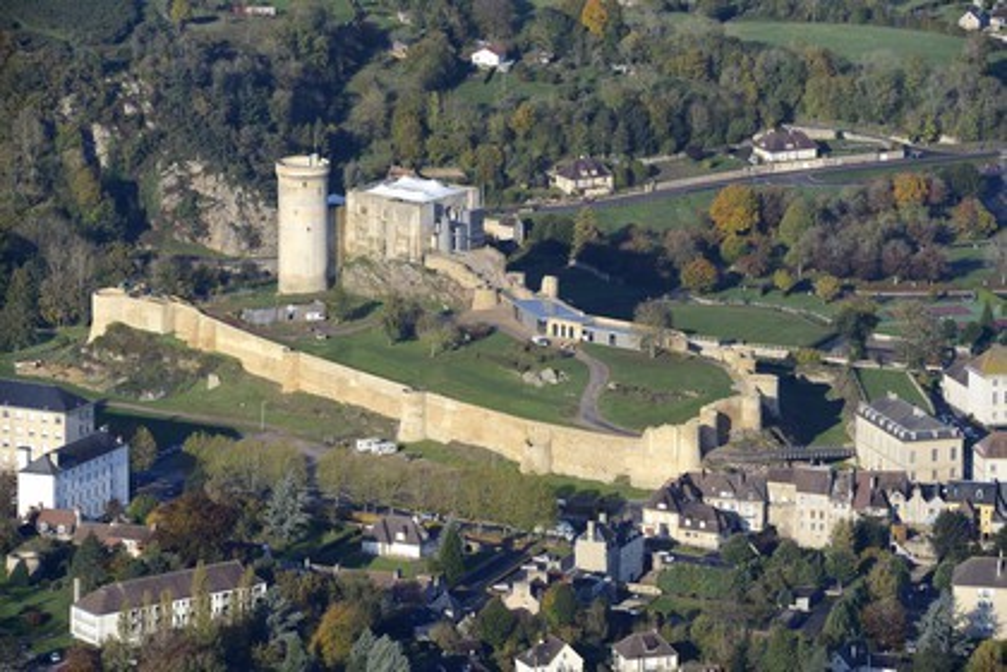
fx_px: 5594
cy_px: 336
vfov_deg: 6.9
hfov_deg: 10.3
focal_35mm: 200
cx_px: 504
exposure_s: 1/800
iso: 400
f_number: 10
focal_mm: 200
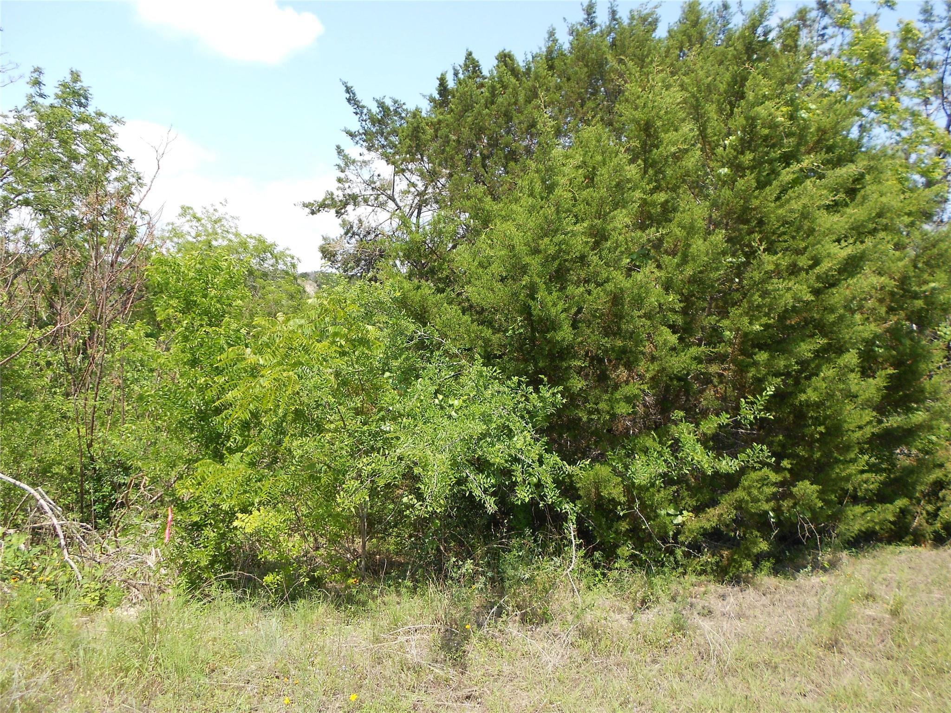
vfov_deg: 53.1
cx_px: 476
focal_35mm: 26
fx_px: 714
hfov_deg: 67.3
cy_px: 356
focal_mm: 4.6
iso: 80
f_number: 3.2
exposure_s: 1/500
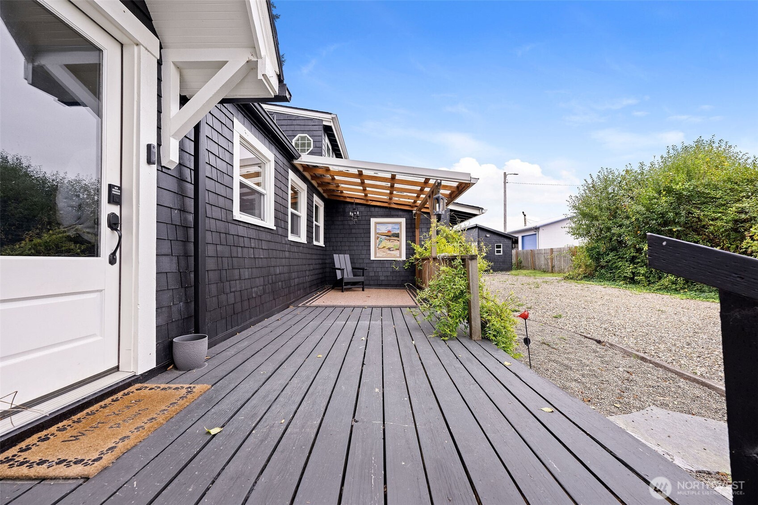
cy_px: 252
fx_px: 295
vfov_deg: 81.2
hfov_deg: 104.3
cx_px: 379
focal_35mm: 14
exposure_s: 1/800
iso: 1000
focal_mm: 14
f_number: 5
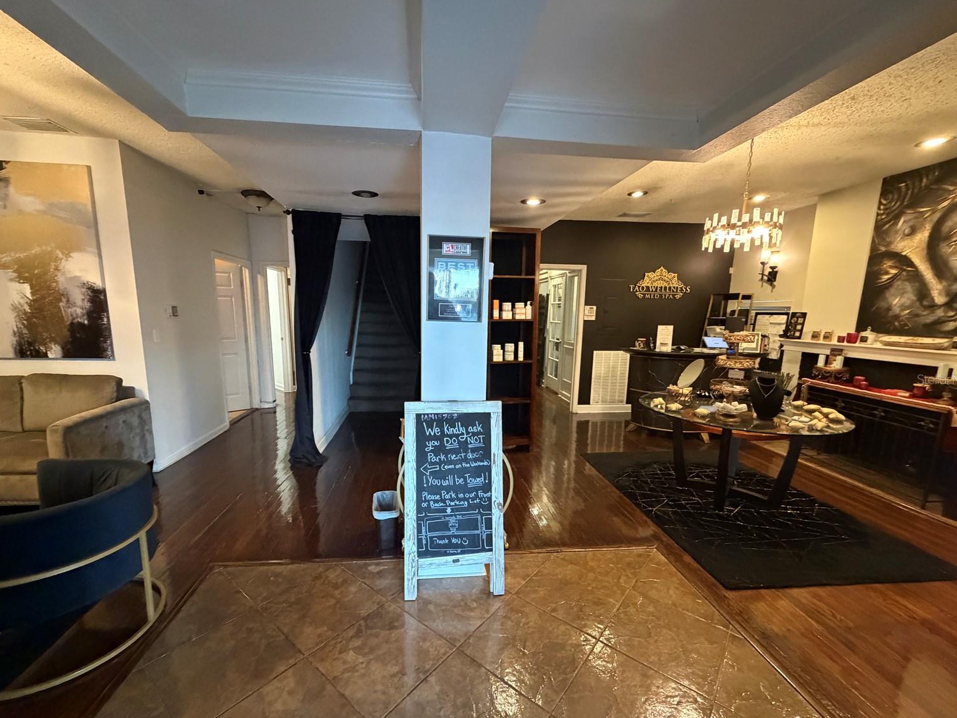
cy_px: 379
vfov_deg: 81.7
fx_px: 415
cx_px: 465
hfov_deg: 98.1
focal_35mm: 15
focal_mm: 2.22
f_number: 2.2
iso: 1000
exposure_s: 1/60
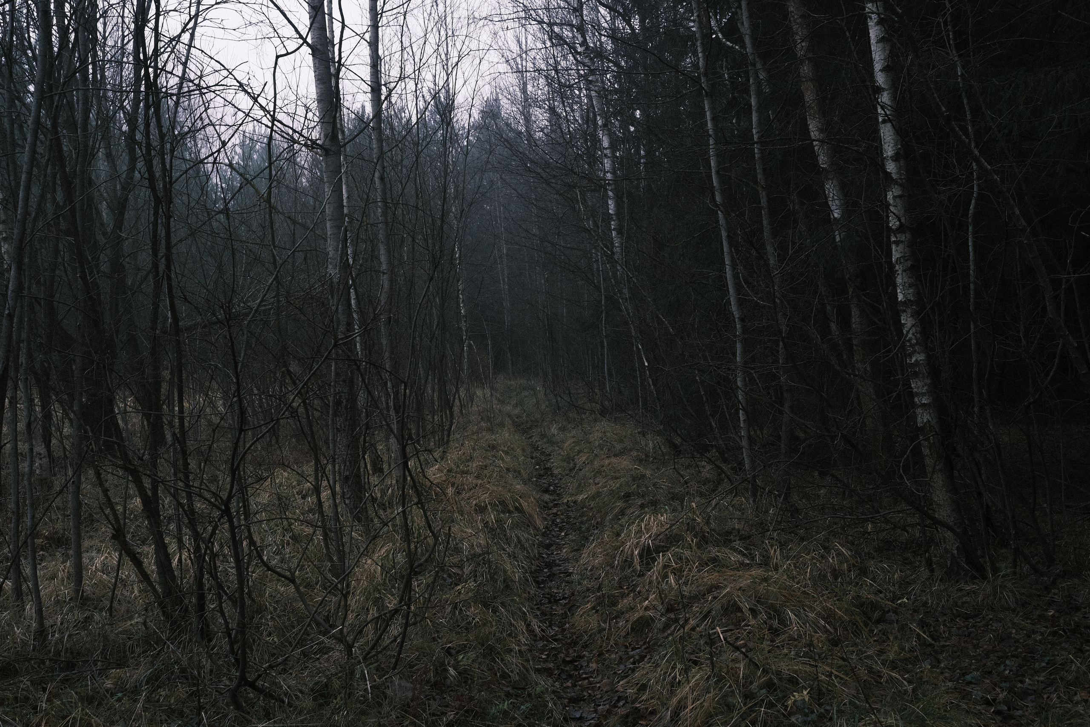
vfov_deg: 32.6
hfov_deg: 47.4
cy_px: 364
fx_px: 1241
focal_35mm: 41
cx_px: 545
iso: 640
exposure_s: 1/100
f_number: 8
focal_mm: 27
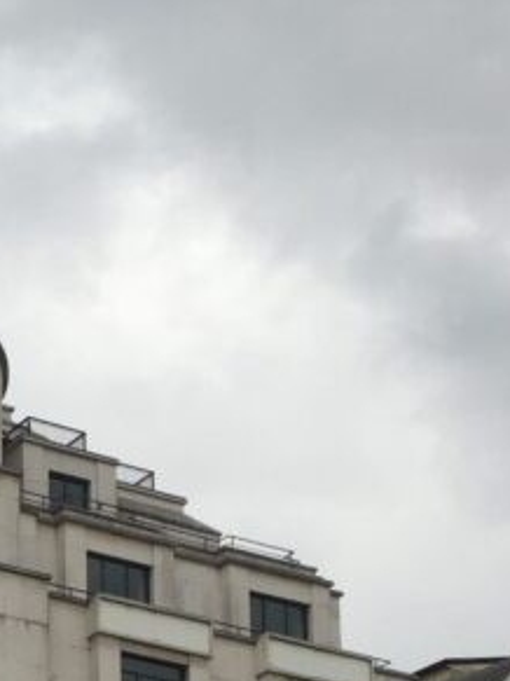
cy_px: 934
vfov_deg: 17.8
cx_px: -227
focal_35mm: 102
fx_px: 2005
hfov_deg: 13.7
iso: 32
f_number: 2.2
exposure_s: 1/599
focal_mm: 4.15
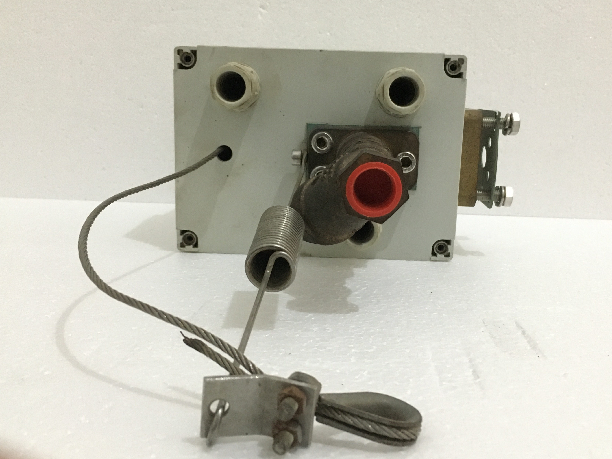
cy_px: 219
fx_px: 619
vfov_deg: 40.7
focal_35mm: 35
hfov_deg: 52.6
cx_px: 326
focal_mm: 4.15
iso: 250
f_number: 2.2
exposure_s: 1/17
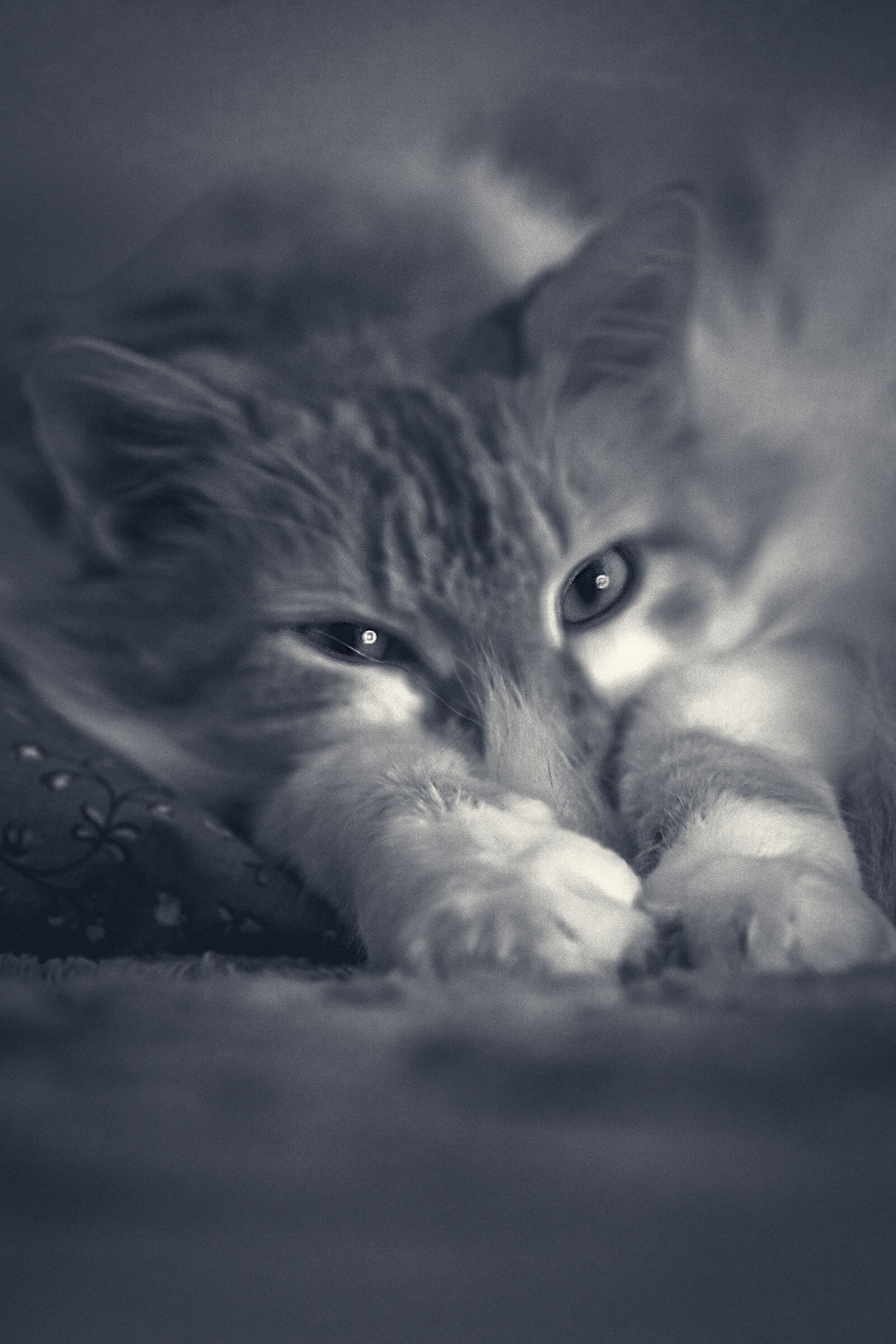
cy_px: 672
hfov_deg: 6.8
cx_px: 448
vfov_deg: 10.2
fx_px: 7541
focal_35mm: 202
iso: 400
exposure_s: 1/25
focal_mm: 135
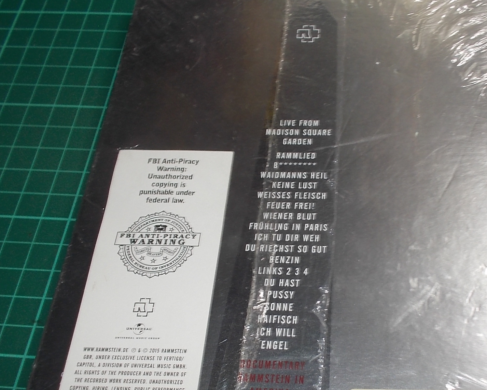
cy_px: 253
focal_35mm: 43
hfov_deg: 42.0
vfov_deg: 34.6
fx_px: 620
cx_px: 345
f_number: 3.3
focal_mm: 4.1
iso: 80
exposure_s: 1/30
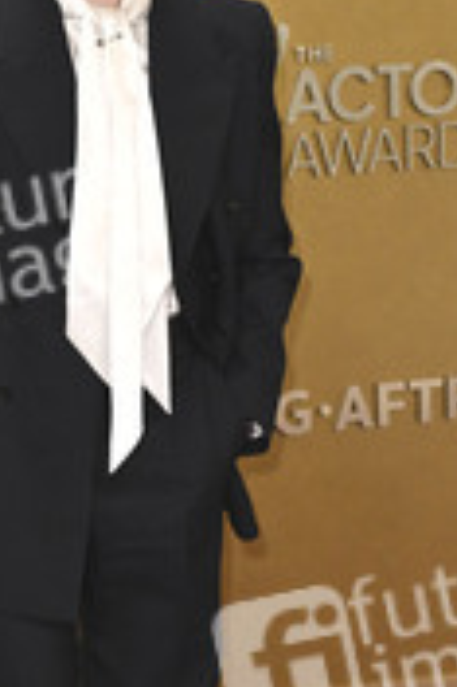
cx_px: 59
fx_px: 2251
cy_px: 449
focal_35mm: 118
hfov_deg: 11.5
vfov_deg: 17.3
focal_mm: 52
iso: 2500
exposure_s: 1/320
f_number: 6.3
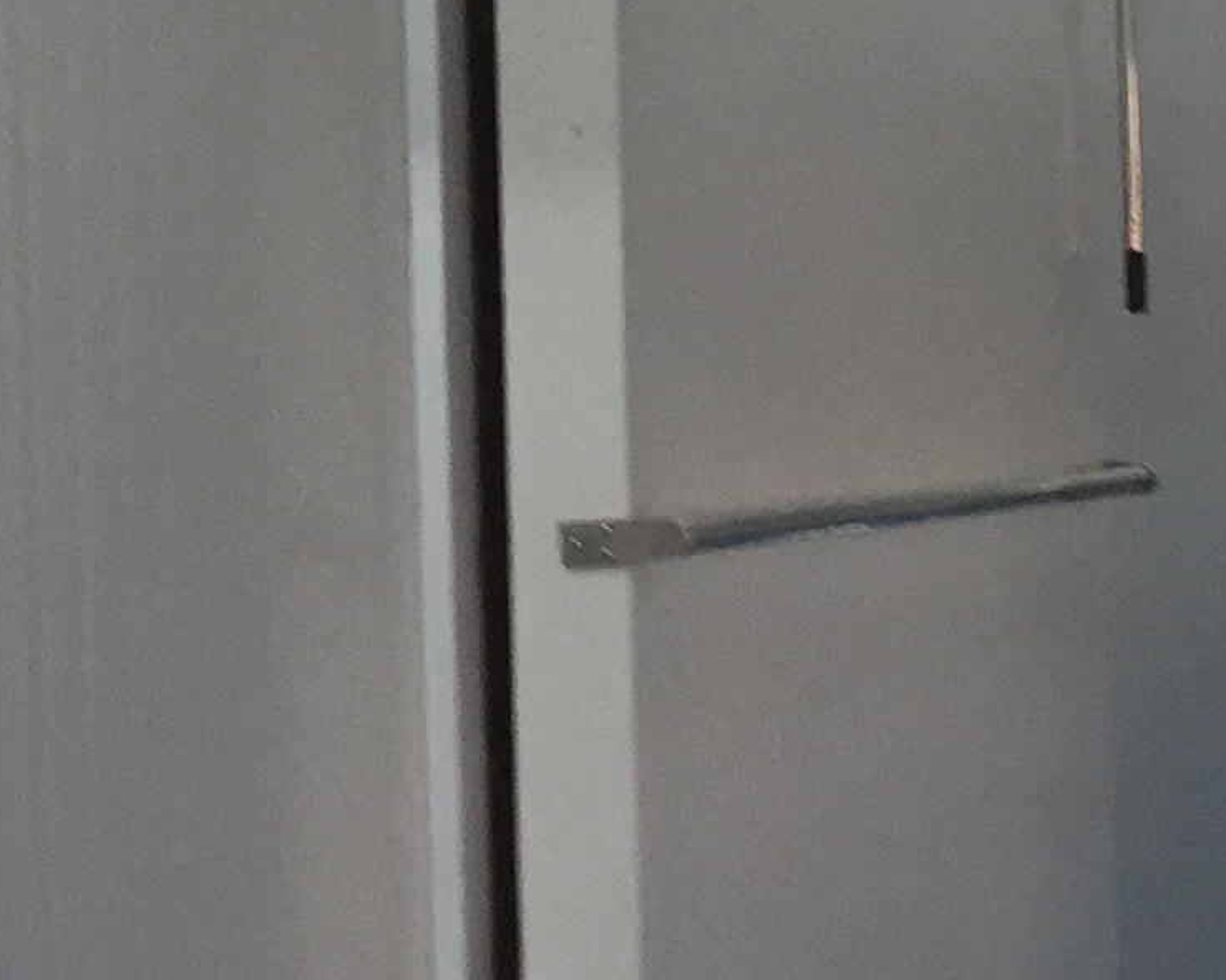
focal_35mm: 125
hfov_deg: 15.4
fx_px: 4535
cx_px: 426
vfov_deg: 12.3
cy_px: 463
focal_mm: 4.15
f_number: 2.2
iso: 125
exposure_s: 1/33
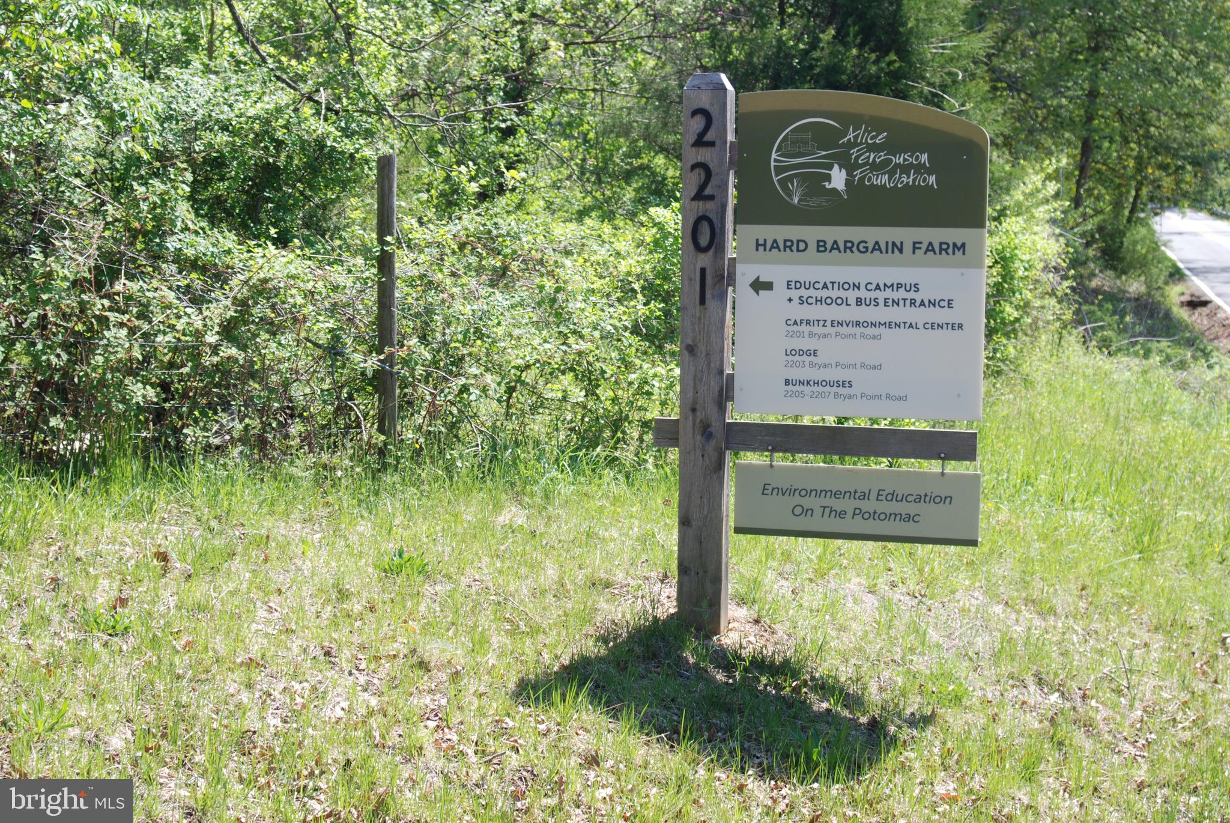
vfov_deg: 22.7
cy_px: 412
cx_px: 615
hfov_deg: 33.4
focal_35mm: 60
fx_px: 2052
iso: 100
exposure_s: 1/160
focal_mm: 40
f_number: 6.3
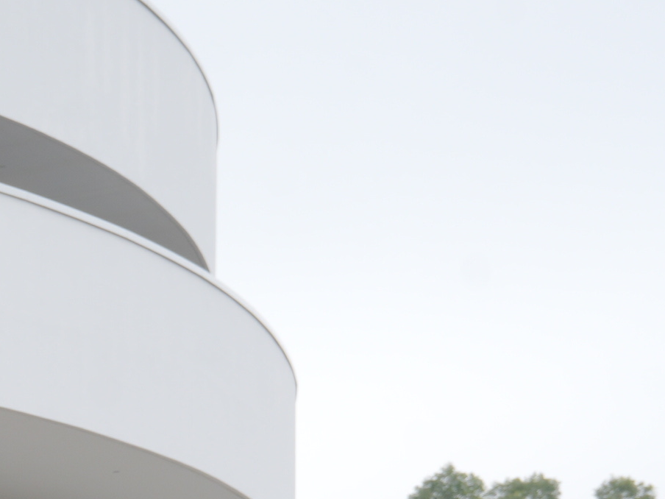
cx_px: -989
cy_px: 1046
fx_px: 2920
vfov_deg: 9.1
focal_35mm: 152
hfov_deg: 10.8
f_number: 8
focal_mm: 31
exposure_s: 1/160
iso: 160
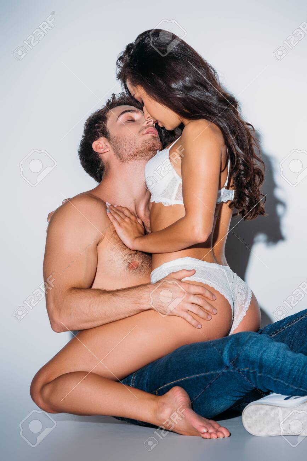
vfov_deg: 12.1
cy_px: 230
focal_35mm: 170
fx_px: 2174
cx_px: 154
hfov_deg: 8.1
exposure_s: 1/200
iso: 250
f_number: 5.6
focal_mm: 170
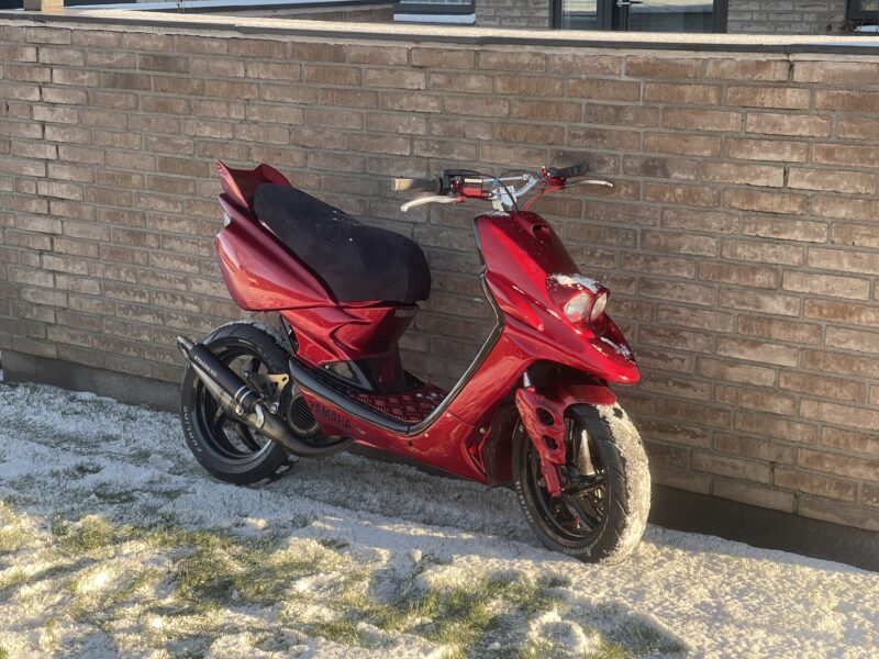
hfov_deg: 30.3
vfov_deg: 22.9
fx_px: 1625
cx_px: 440
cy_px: 330
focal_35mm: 64
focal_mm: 7.5
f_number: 2.2
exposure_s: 1/99
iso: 80
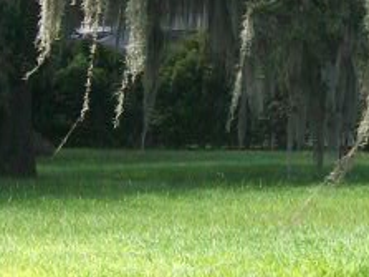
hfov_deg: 9.6
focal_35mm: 207
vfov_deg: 7.2
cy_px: 93
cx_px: 172
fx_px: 2205
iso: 64
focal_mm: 6
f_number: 2.7
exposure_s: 1/500
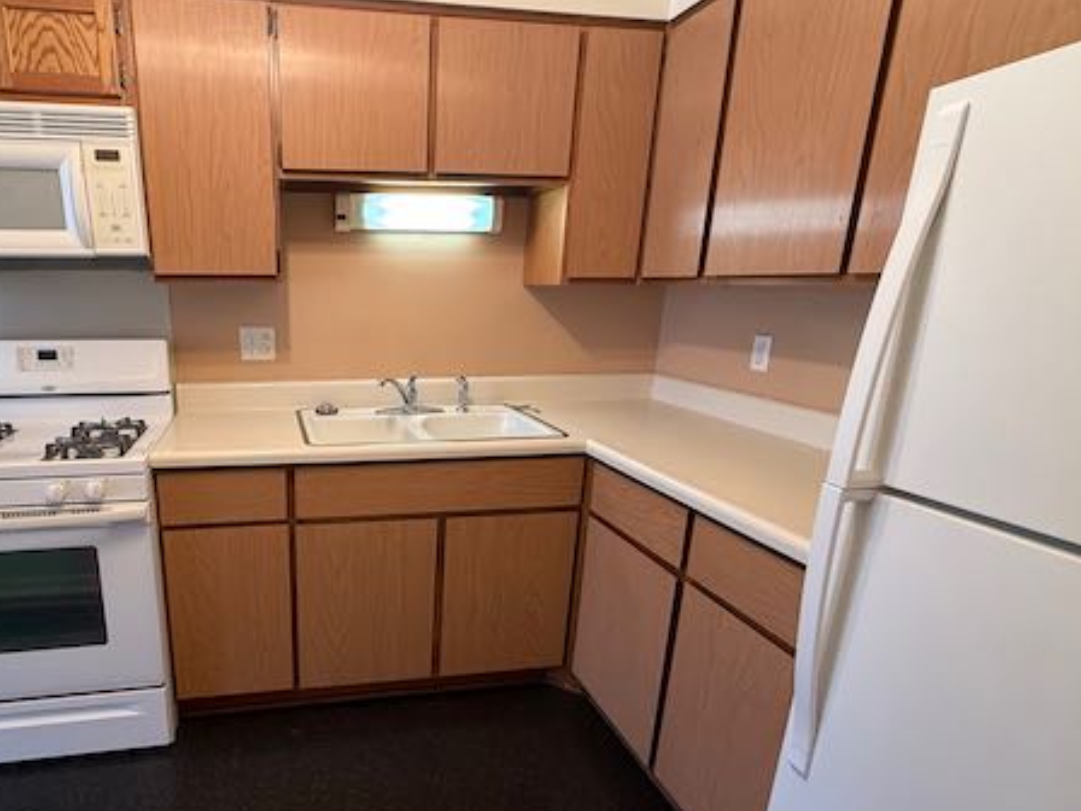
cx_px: 369
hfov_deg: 79.3
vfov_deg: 65.7
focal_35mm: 20
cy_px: 459
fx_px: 625
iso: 250
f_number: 2.2
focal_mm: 2.22
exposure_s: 1/60
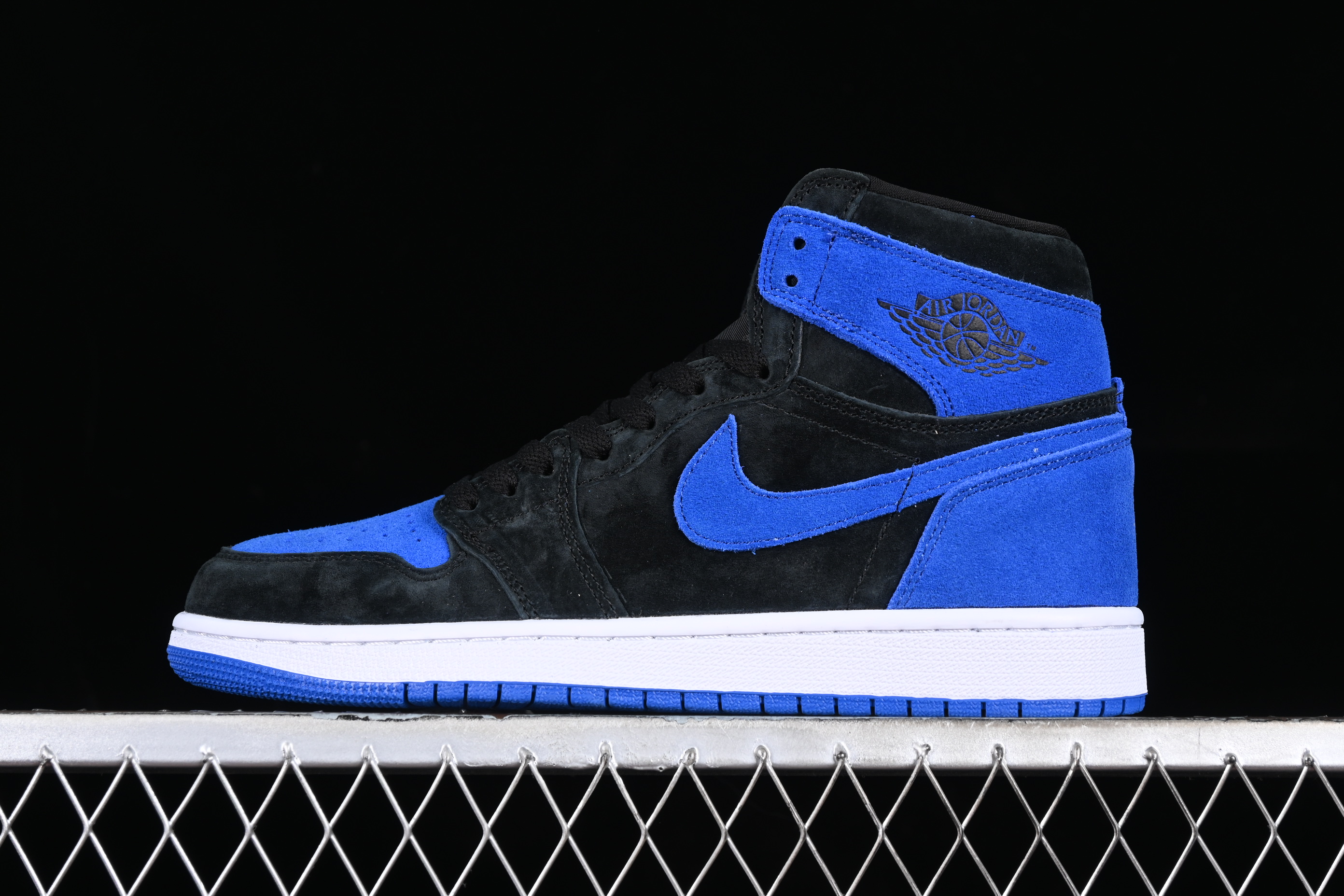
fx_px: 2800
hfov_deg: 27.0
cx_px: 672
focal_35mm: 75
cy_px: 448
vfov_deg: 18.2
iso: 160
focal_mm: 50
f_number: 6.3
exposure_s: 1/60
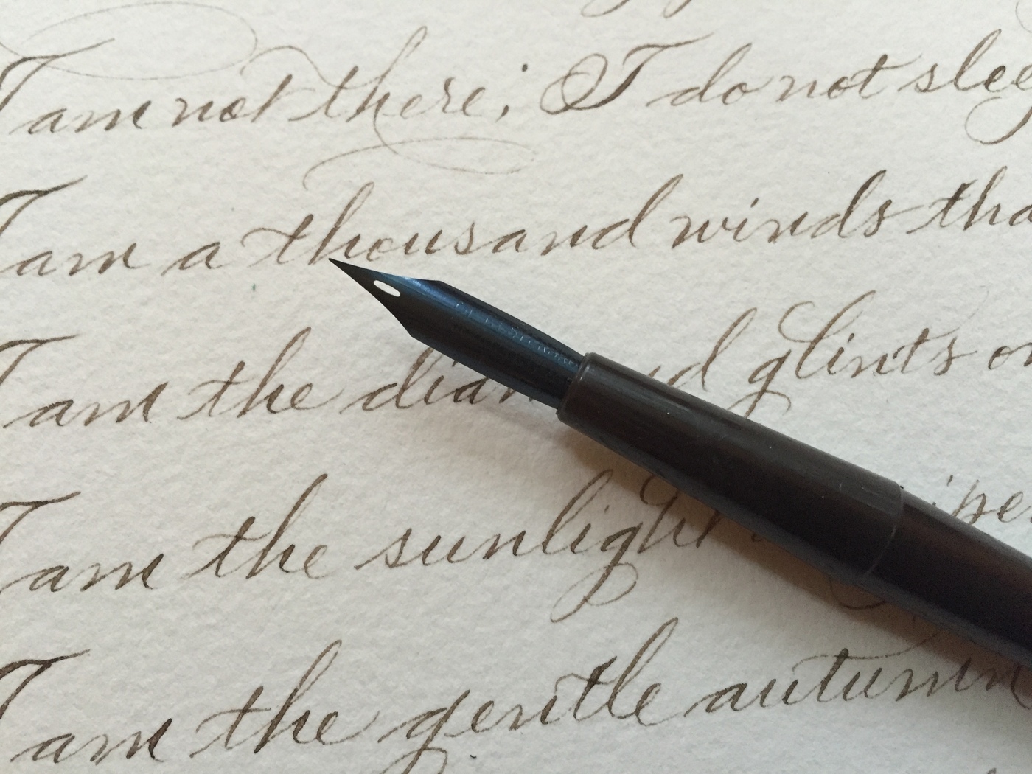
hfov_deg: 61.7
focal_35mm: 29
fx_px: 865
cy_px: 387
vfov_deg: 48.2
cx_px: 516
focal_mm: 4.15
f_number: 2.2
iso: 160
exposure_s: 1/30
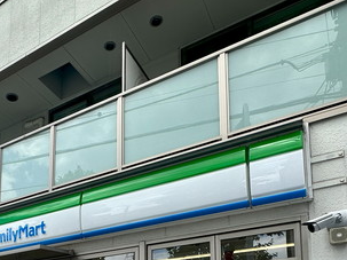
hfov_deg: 47.6
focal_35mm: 37
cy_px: 302
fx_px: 371
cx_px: 73
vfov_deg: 32.7
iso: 40
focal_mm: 2.22
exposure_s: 1/612
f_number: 2.2
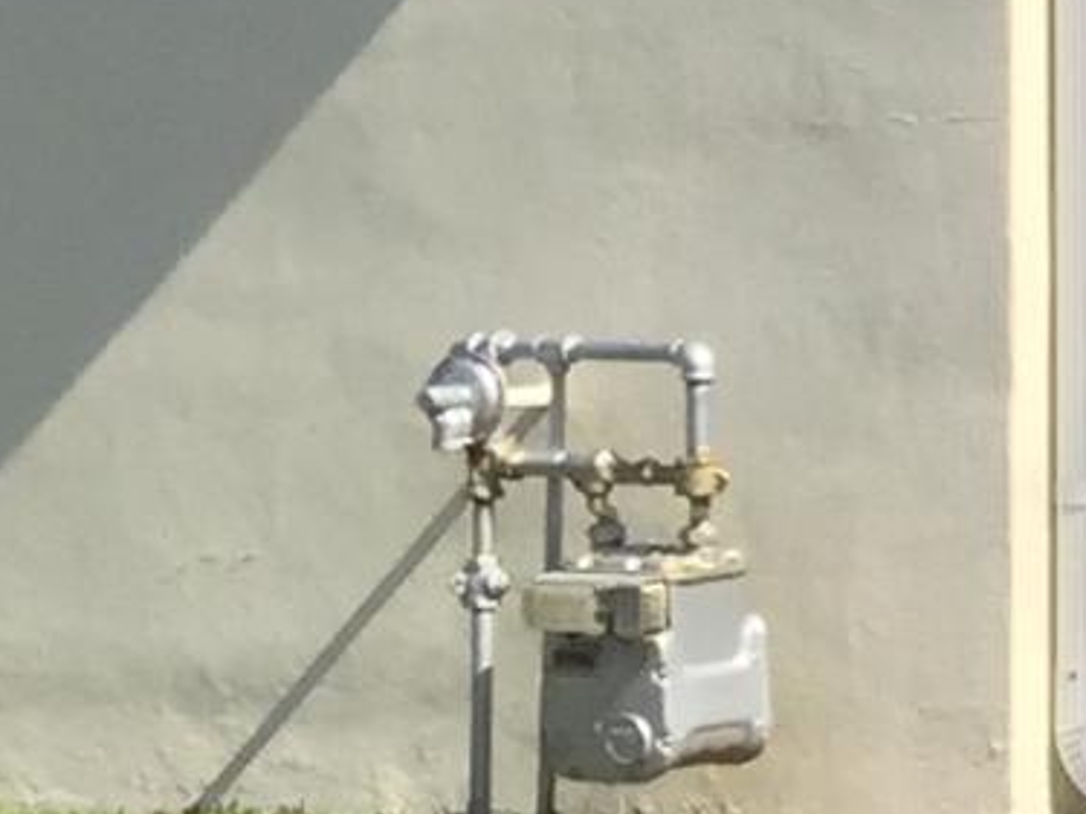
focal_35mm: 232
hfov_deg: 6.9
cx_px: 4057
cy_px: -119
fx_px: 7276
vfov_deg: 6.4
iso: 32
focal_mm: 4.15
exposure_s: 1/1799
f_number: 2.2
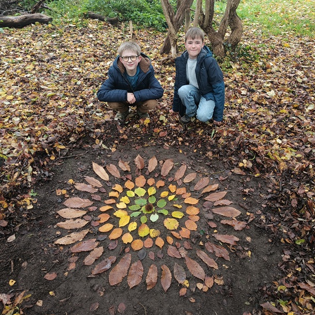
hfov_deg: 55.6
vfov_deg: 55.6
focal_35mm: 29
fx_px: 299
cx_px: 160
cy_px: 159
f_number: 1.8
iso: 160
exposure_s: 1/50
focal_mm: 5.59
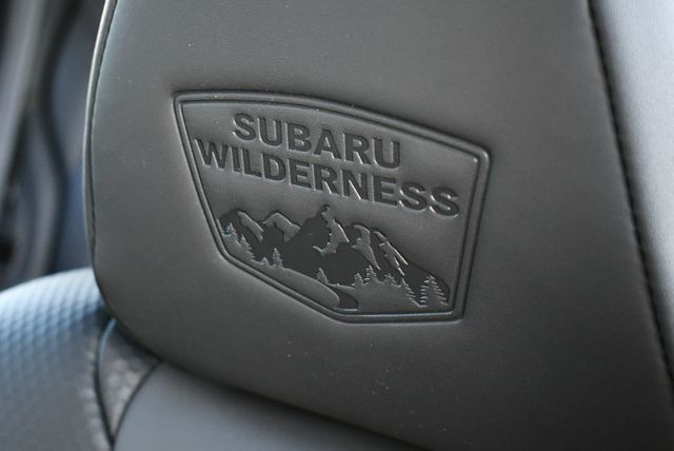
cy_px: 226
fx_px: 1349
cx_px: 337
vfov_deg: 19.0
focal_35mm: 72
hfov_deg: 28.0
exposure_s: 1/125
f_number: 4.8
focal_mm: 36
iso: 1800
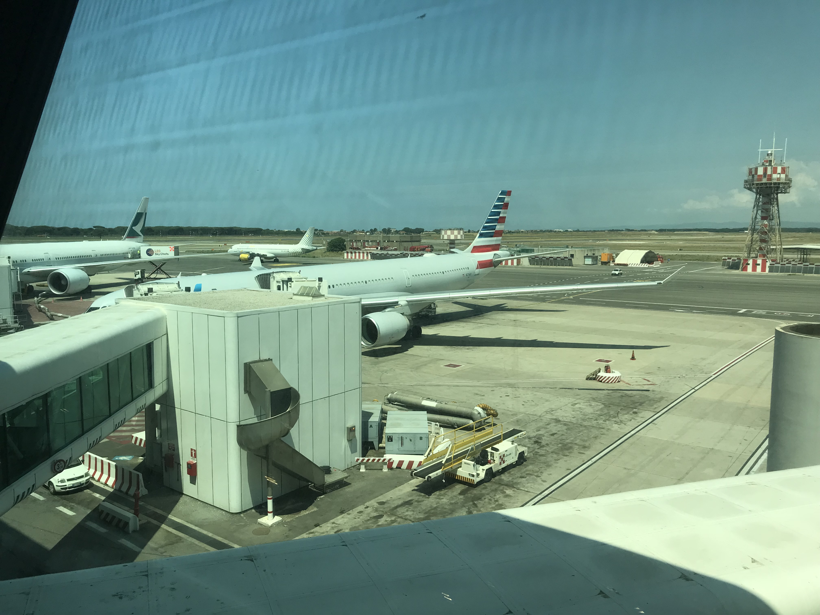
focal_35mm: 28
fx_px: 663
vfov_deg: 49.7
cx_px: 410
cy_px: 308
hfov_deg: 63.4
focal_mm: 3.99
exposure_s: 1/1742
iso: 20
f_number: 1.8
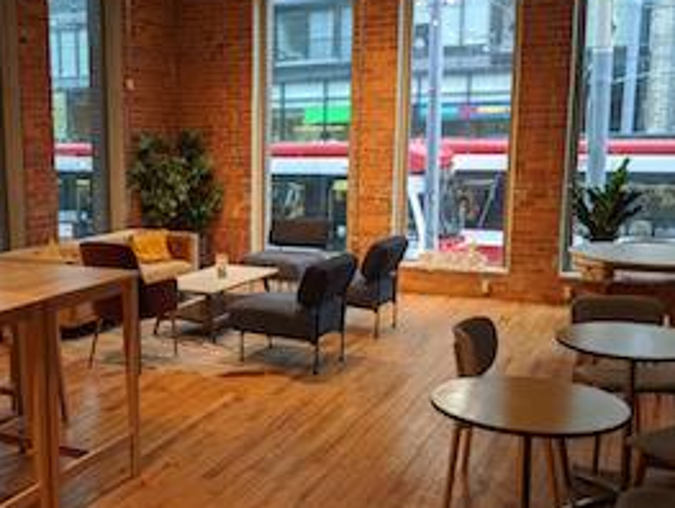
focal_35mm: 41
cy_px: 267
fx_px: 801
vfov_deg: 35.2
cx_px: 203
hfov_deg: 44.7
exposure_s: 1/120
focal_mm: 4.44
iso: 162
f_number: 1.8
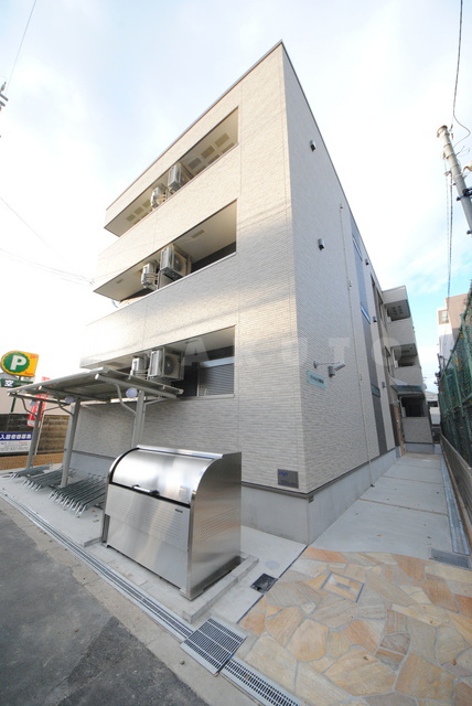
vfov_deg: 112.6
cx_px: 236
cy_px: 353
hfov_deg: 90.1
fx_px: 235
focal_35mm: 12
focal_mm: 8
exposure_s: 1/250
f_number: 8
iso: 800
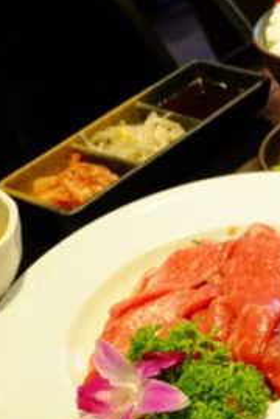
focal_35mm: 100
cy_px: 109
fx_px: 1167
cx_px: 504
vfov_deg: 20.3
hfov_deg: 12.5
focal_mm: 16
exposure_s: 1/26
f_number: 3.5
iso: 1000
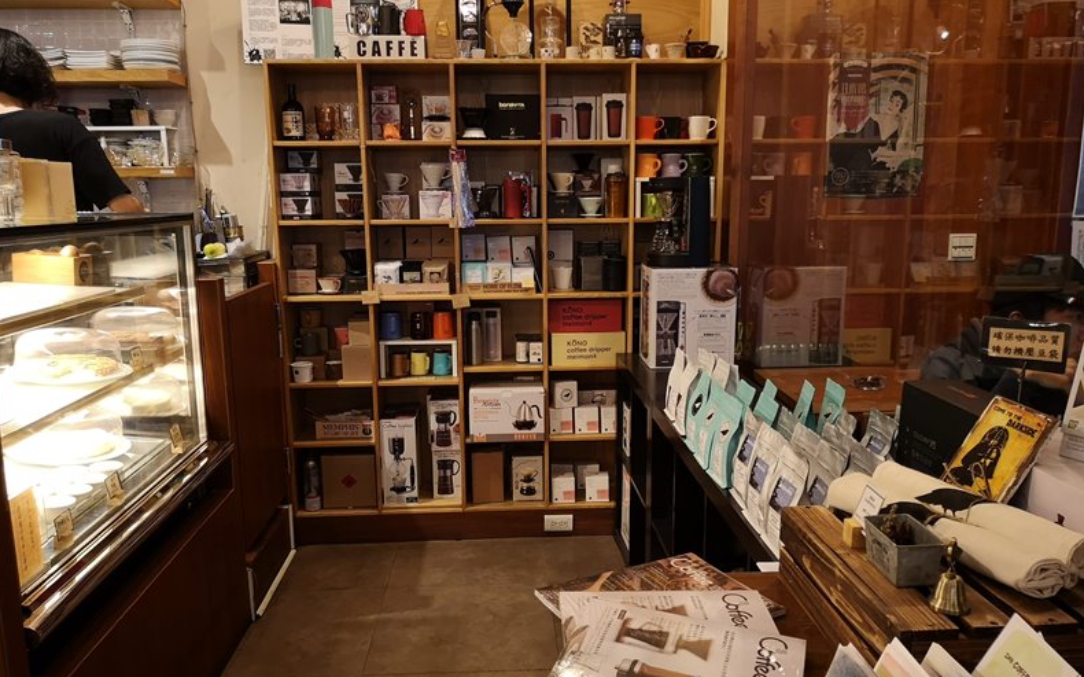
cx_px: 543
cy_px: 360
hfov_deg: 64.7
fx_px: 856
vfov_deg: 43.1
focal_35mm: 29
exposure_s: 1/60
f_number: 1.8
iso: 640
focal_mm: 3.95
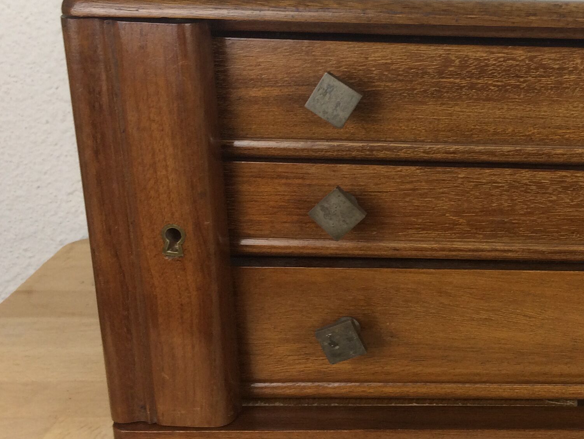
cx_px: 622
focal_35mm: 63
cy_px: 169
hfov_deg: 28.3
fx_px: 1063
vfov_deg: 23.2
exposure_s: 1/50
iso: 40
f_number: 2.2
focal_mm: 4.15
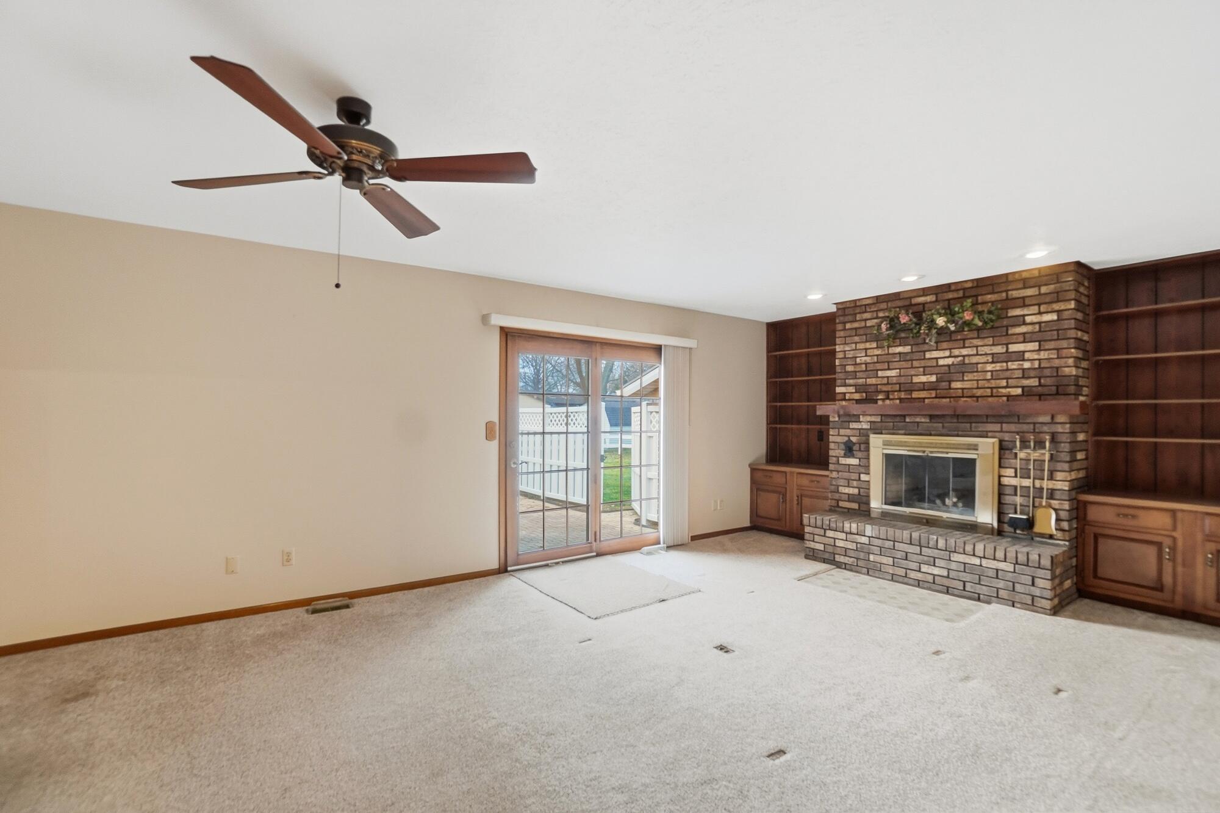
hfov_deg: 100.4
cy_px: 406
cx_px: 610
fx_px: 508
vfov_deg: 77.3
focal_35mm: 15
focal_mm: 10
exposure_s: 1/45
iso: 125
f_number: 5.6
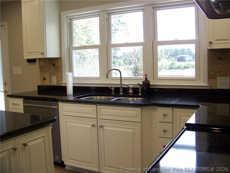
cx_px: 115
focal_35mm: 36
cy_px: 86
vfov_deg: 39.7
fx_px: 239
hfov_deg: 51.4
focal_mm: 5.85
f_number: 2.8
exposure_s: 1/50
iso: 64
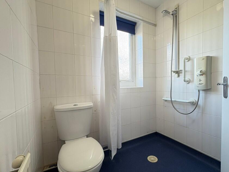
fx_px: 112
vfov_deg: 74.7
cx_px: 126
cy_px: 90
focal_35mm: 17
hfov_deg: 90.7
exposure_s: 1/100
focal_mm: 2.22
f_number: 2.2
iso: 125
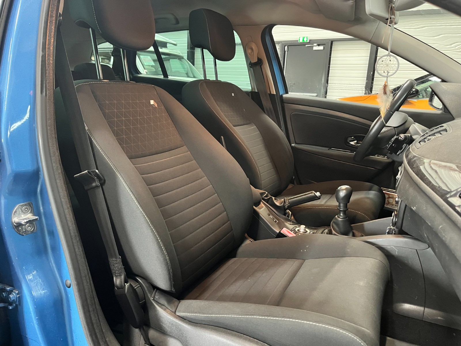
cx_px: 230
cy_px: 173
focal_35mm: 26
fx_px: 346
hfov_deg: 67.3
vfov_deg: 53.1
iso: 500
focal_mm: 5.1
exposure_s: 1/25
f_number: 1.6
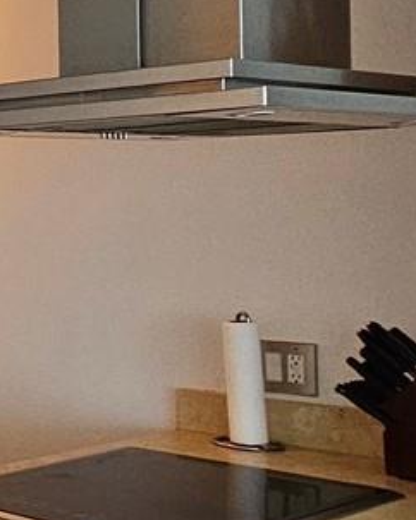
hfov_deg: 14.6
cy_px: 221
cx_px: -581
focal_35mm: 67
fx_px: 1032
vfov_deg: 28.3
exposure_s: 1/60
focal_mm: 2.2
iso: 320
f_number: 2.2
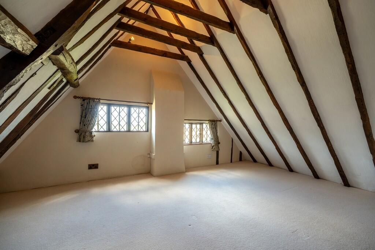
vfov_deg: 77.3
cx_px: 188
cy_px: 125
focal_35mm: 15
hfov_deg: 100.4
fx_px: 156
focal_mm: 10.1
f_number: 6.4
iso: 160
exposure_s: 1/20
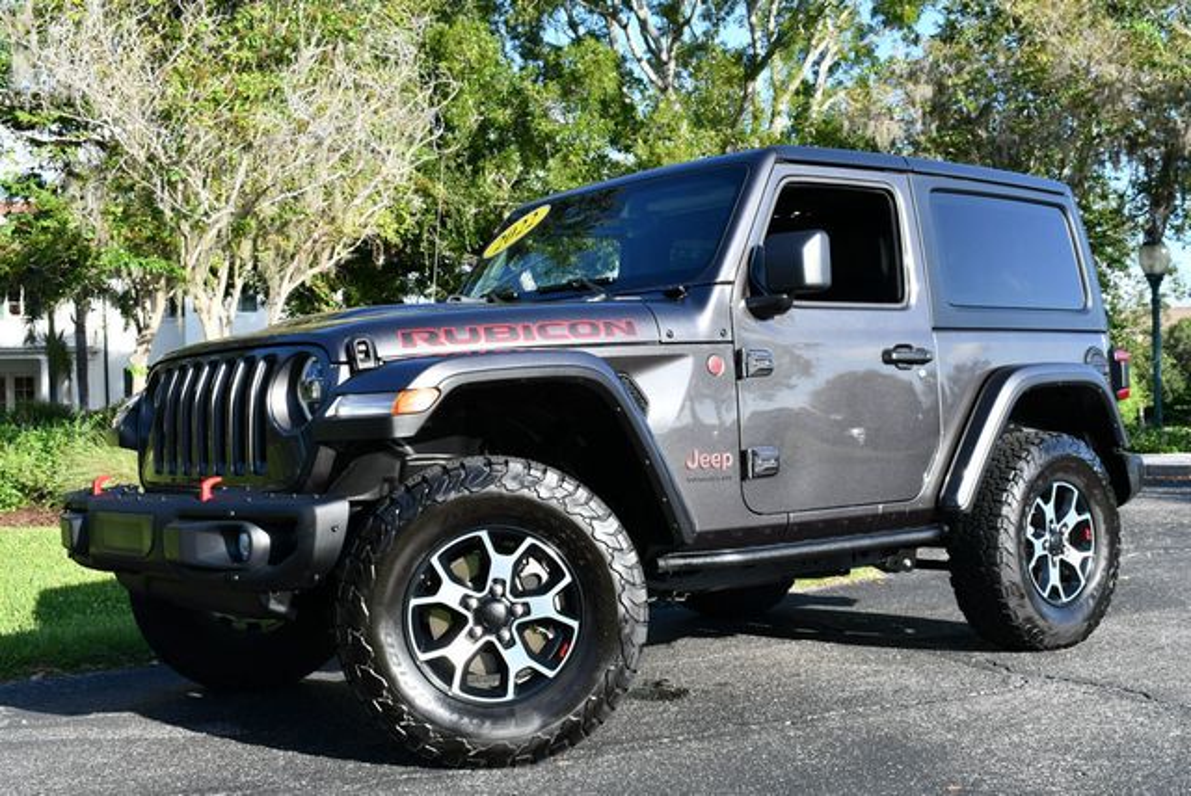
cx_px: 596
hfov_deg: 42.7
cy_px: 398
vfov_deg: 29.3
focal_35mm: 46
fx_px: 1523
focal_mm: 23
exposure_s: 1/250
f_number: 7.1
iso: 200
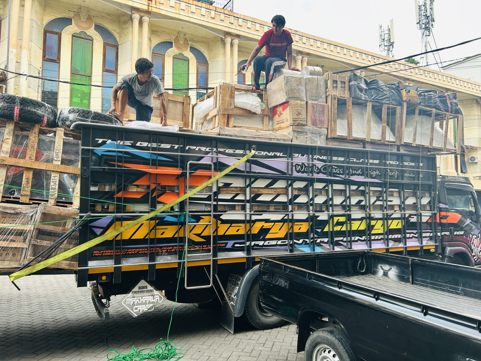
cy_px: 180
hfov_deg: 67.3
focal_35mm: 26
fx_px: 361
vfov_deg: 53.1
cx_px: 240
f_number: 1.5
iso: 64
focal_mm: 5.7
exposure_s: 1/121
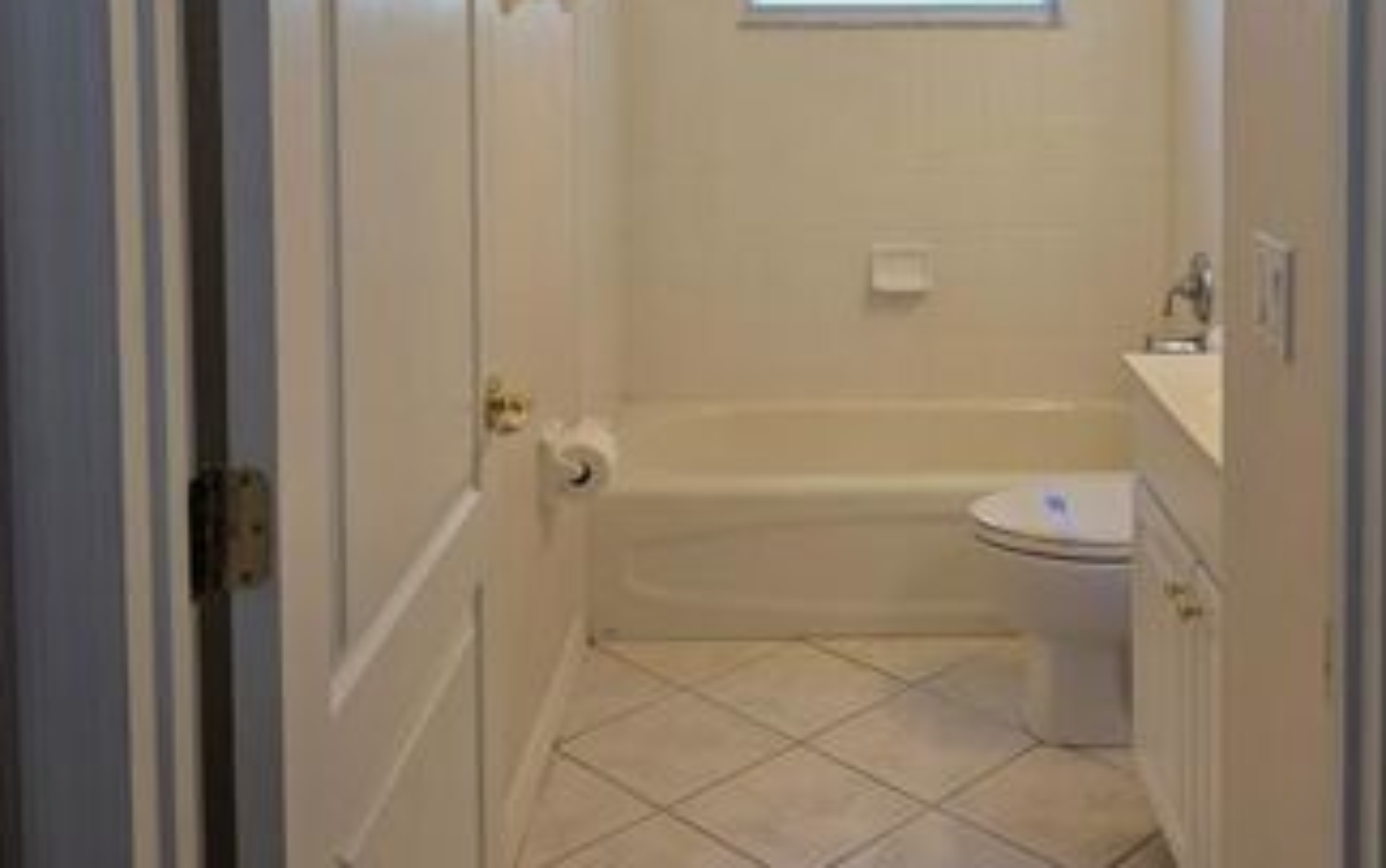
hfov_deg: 48.9
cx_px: 836
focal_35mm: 40
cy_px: 56
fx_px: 1512
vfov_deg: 30.4
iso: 64
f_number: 1.7
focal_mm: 6.3
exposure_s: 1/120
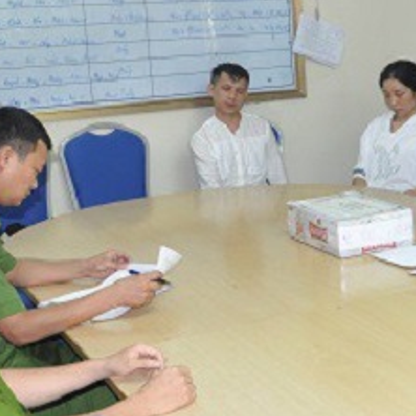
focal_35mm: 72
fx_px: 981
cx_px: 425
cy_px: 193
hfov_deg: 22.9
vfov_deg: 23.9
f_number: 4.5
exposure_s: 1/60
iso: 1000
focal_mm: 21
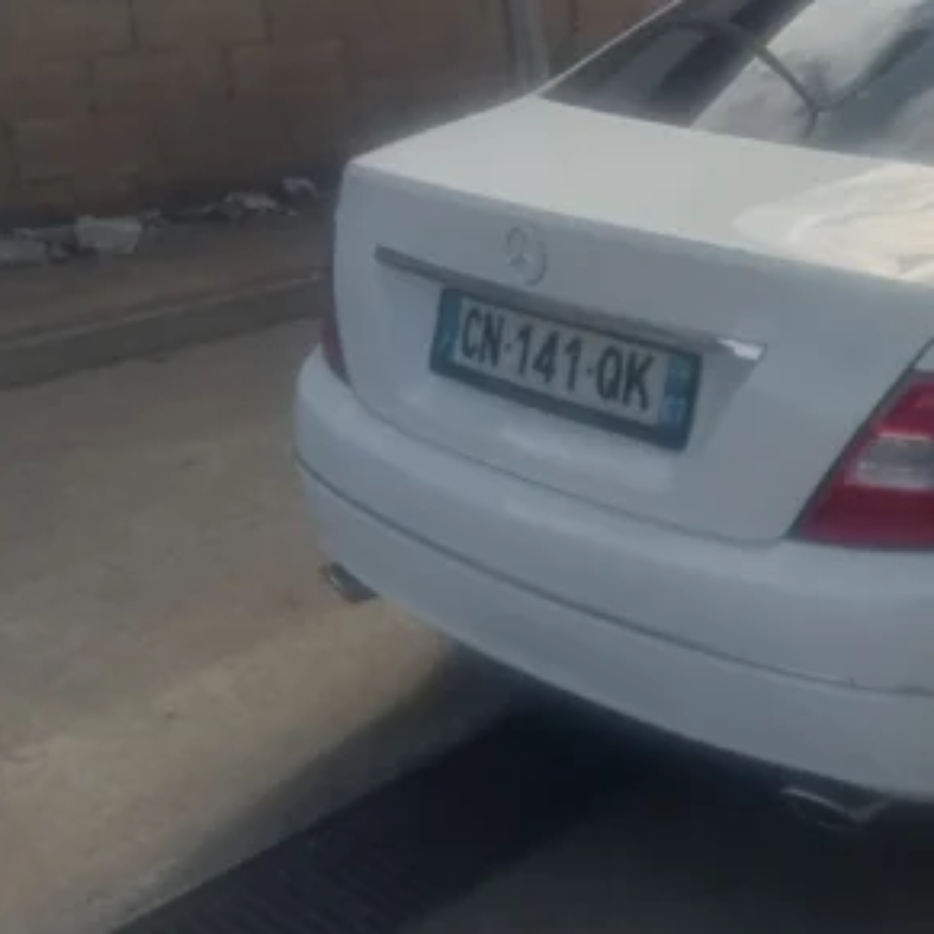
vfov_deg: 33.2
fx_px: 1557
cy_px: 334
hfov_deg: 30.8
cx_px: 947
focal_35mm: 51
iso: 100
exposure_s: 1/767
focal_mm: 3.46
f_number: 2.2
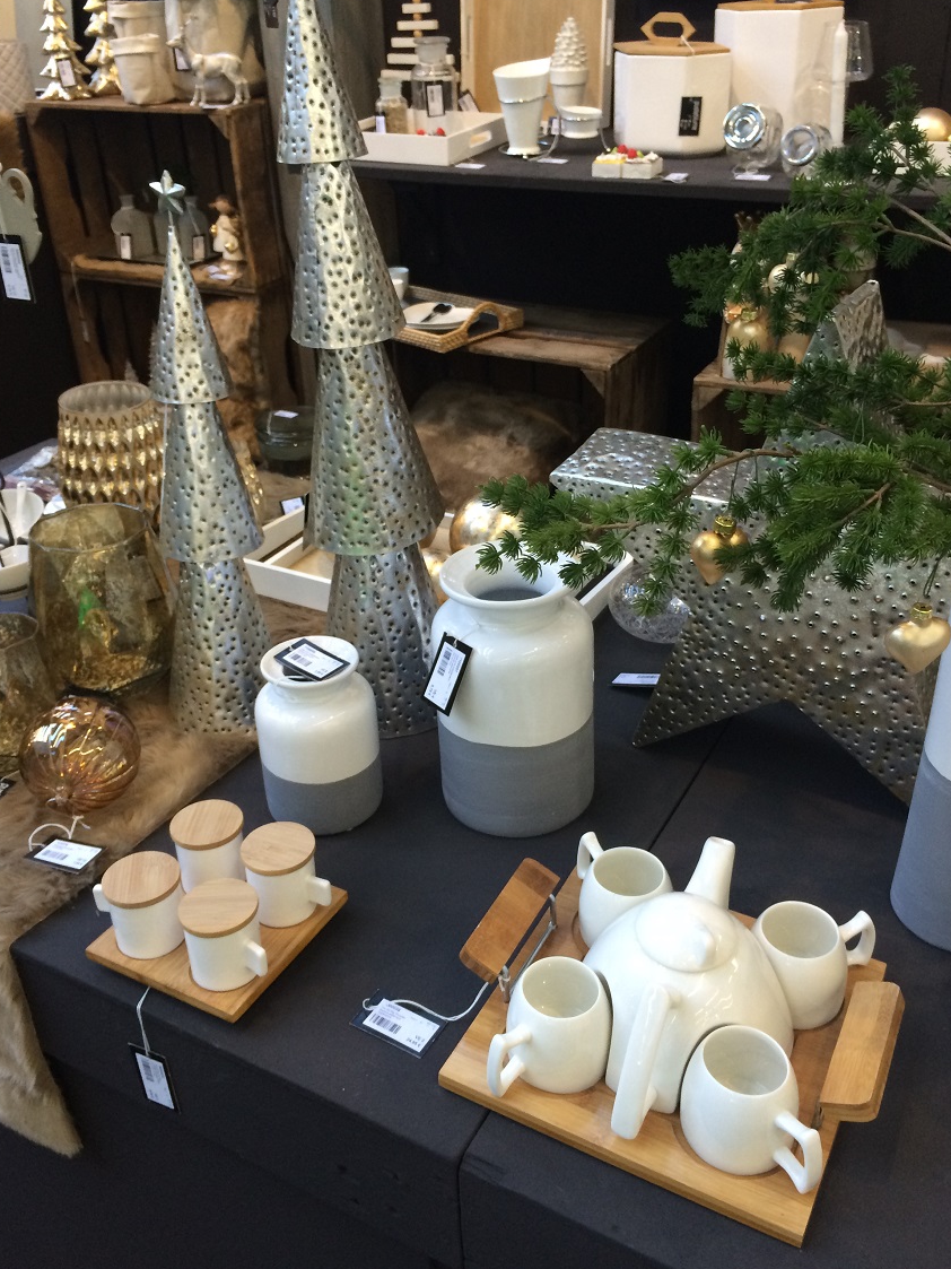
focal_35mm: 31
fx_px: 1136
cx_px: 473
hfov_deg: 45.4
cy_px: 607
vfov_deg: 58.3
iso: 64
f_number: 2.2
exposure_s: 1/30
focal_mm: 4.15
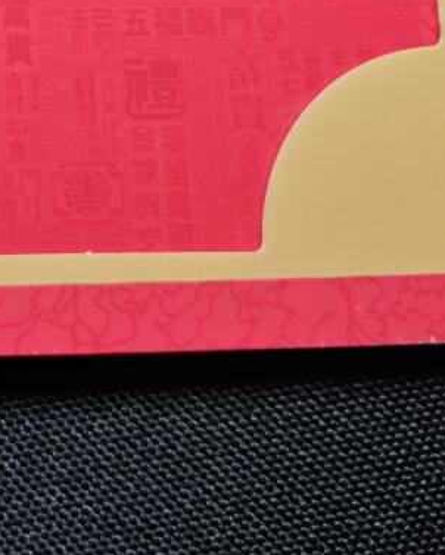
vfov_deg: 20.5
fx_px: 1431
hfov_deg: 15.0
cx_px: -389
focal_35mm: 87
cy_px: -115
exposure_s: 1/100
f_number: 1.6
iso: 80
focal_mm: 5.84
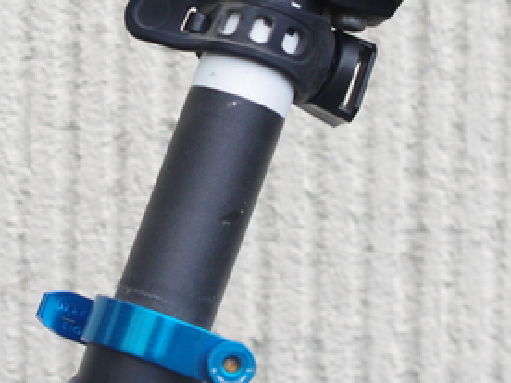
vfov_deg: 11.6
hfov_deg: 15.4
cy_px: 99
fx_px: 1890
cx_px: 157
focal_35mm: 128
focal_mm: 30.63
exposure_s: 1/100
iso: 400
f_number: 5.6
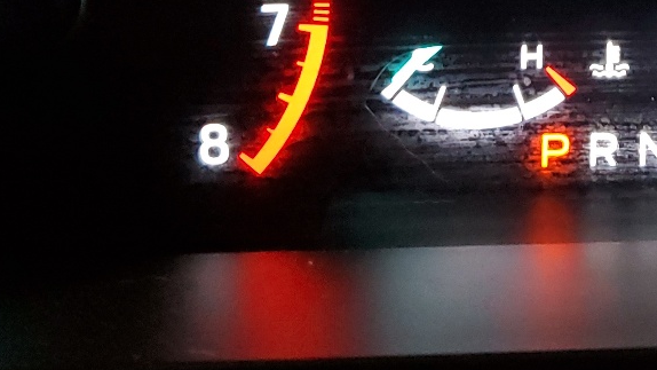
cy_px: -179
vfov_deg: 14.3
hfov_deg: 25.7
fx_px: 1376
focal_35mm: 79
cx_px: 628
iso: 323
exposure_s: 1/40
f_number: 1.5
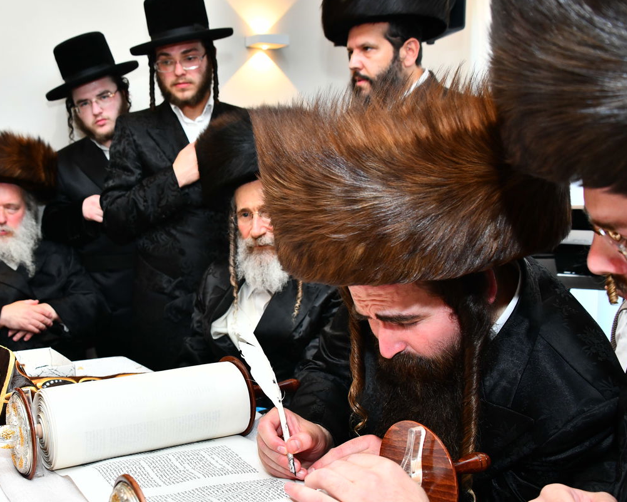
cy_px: 283
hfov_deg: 43.1
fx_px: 779
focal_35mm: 42
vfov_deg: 35.6
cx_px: 200
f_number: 5.6
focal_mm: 32
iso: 1000
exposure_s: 1/160
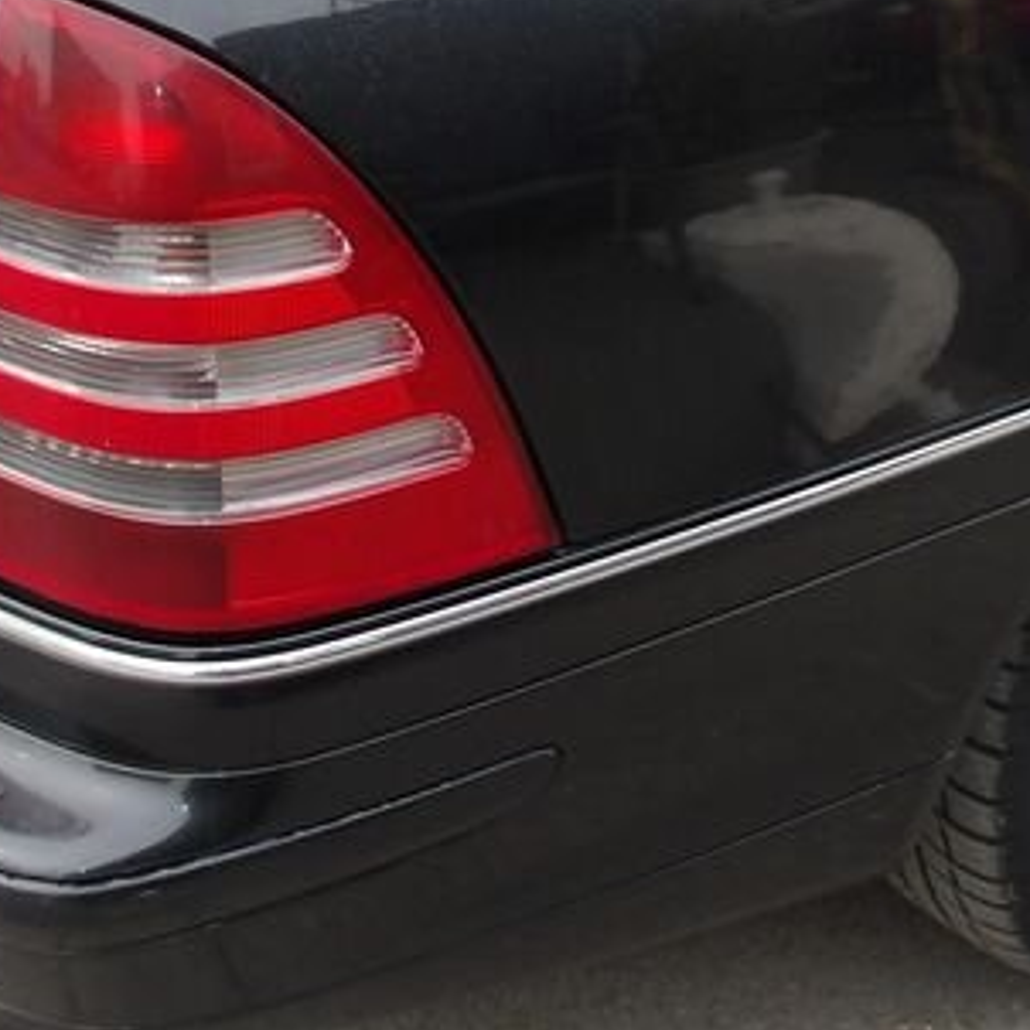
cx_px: 822
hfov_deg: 21.1
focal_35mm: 81
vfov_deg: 20.2
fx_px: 2727
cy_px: -164
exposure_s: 1/241
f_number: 3
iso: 100
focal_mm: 4.9
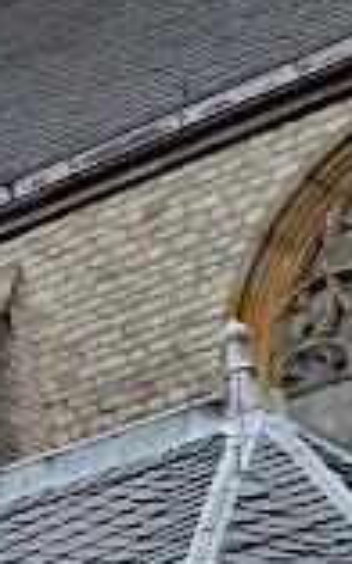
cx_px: -851
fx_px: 2858
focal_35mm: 186
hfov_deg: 6.2
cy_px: 445
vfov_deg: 11.2
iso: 125
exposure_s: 1/800
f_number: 3
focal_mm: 4
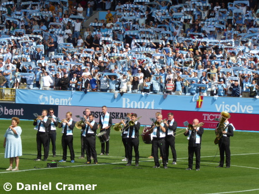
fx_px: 1729
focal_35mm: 231
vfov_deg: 6.4
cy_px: 97
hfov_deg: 8.6
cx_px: 130
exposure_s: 1/250
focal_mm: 41.4
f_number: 5.6
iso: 80
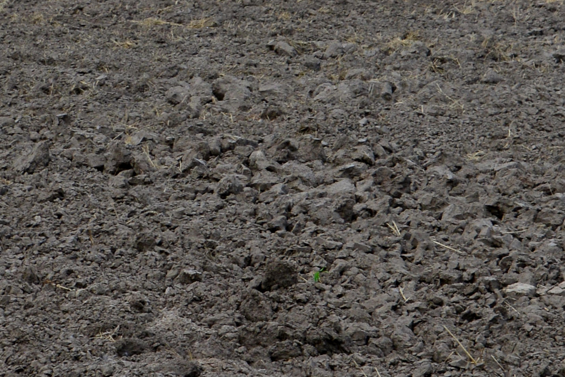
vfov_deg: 7.3
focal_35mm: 187
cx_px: 315
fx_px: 2935
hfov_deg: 11.0
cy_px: 58
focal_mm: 30
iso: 320
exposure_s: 1/320
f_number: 8
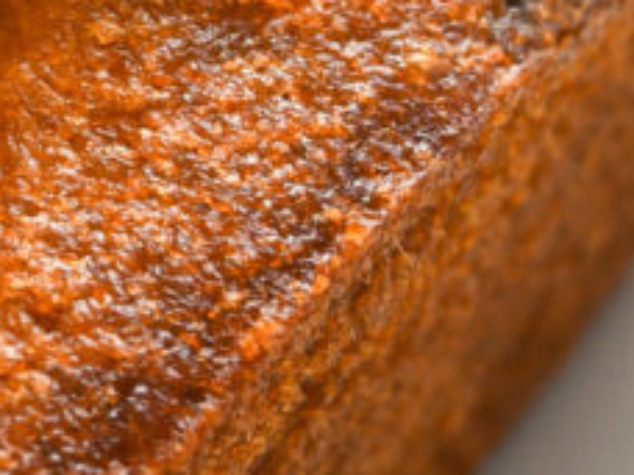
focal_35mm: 972
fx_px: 17802
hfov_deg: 2.0
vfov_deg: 1.5
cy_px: -1656
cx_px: -1178
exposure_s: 1/160
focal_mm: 90
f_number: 14
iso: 125
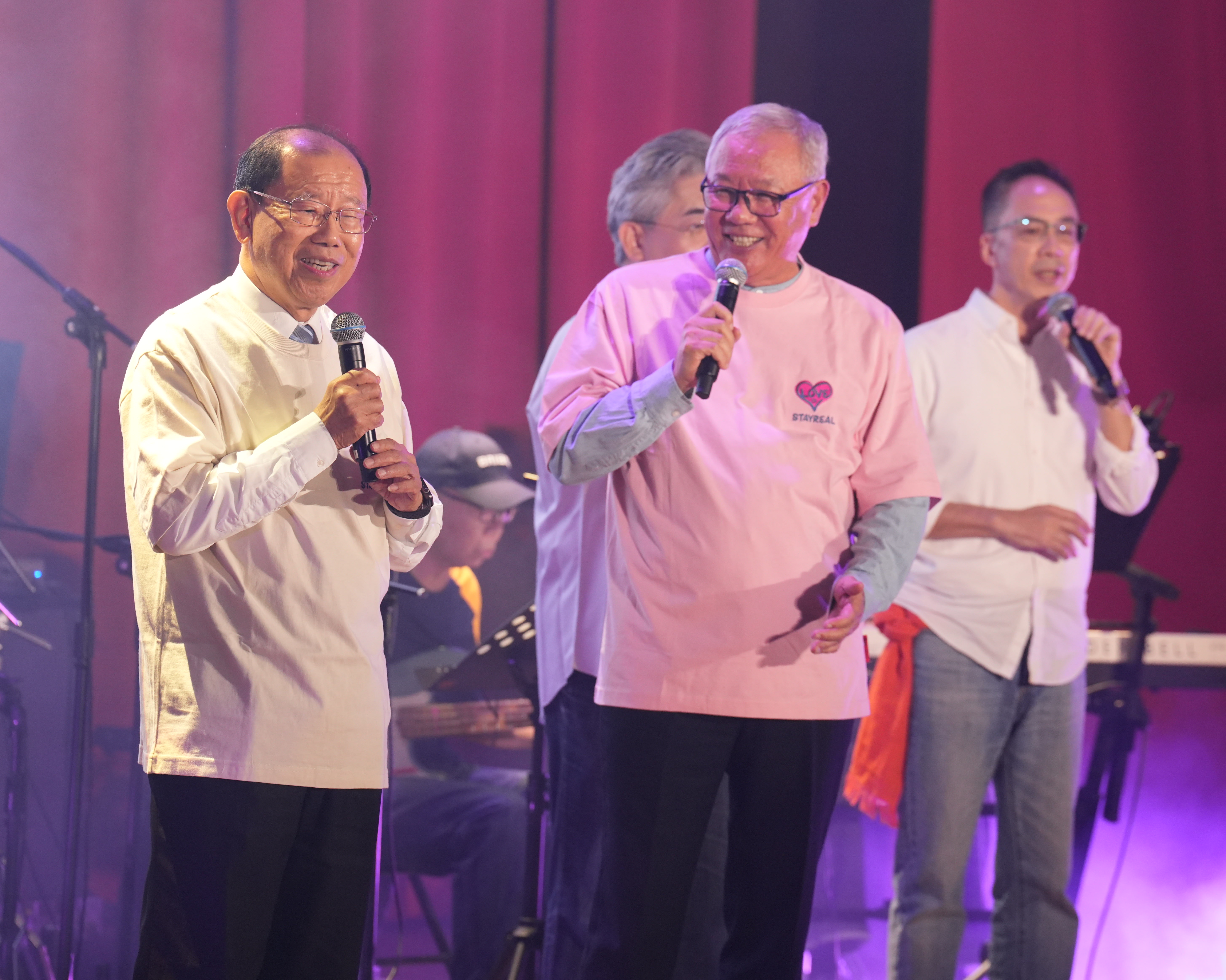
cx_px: 657
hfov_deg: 8.5
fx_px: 8200
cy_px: 490
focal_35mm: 226
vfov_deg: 6.8
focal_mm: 200
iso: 2000
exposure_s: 1/200
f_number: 5
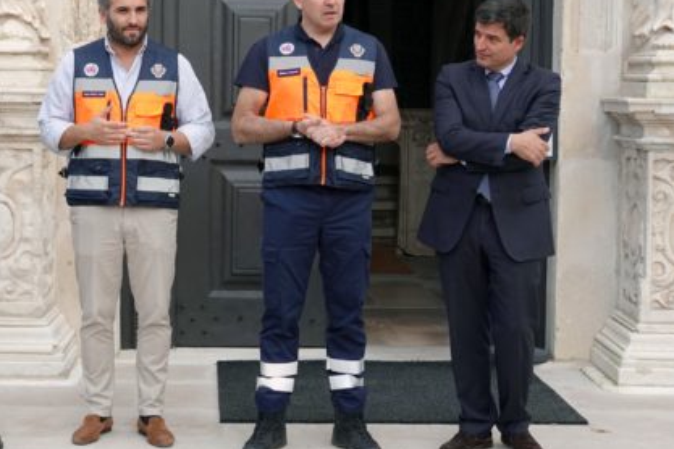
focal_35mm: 76
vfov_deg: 17.9
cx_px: 268
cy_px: 186
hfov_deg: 26.6
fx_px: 1423
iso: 100
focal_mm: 16.31
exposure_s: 1/200
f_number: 3.2
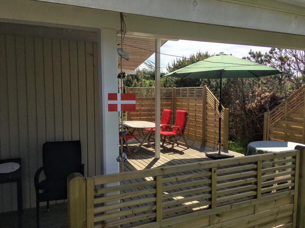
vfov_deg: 48.2
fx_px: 256
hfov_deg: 61.7
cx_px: 152
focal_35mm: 29
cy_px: 114
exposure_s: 1/2331
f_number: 2.2
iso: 25
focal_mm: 4.15
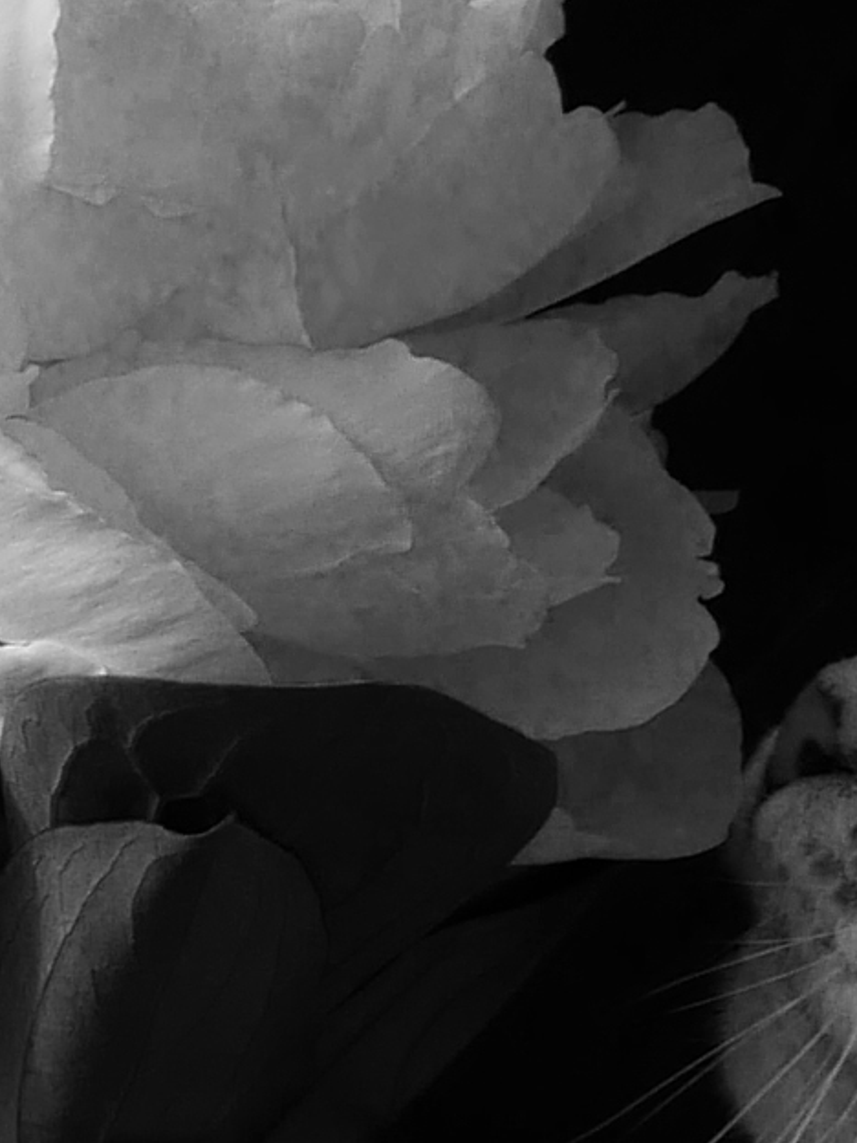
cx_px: 1518
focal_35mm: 368
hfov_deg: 4.0
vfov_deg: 5.3
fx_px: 12148
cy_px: 1568
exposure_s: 1/100
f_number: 6.3
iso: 200
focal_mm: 25
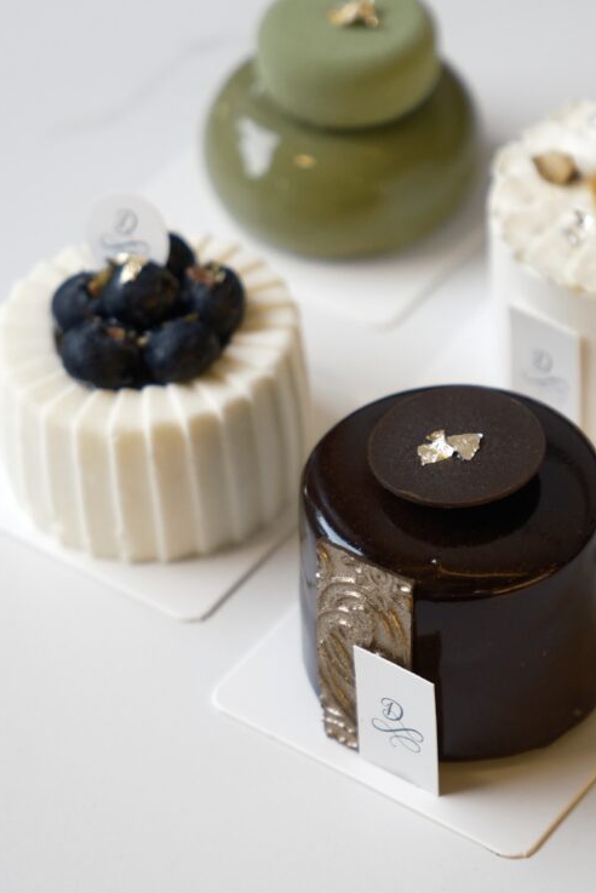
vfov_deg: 24.4
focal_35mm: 83
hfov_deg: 16.5
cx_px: 350
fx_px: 2059
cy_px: 389
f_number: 2.8
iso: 640
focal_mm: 45.6
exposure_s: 1/125
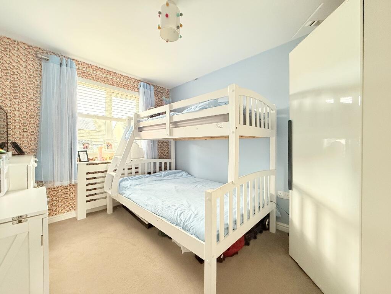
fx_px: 158
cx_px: 196
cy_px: 147
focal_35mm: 14
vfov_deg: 85.7
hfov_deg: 102.1
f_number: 2.2
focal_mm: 2.22
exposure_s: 1/100
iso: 500
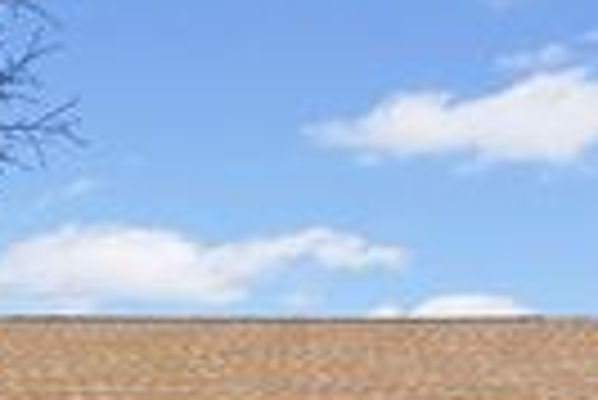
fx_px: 998
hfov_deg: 28.1
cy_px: 560
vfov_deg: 20.2
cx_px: -162
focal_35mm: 60
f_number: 9
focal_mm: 16
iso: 400
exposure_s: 1/160
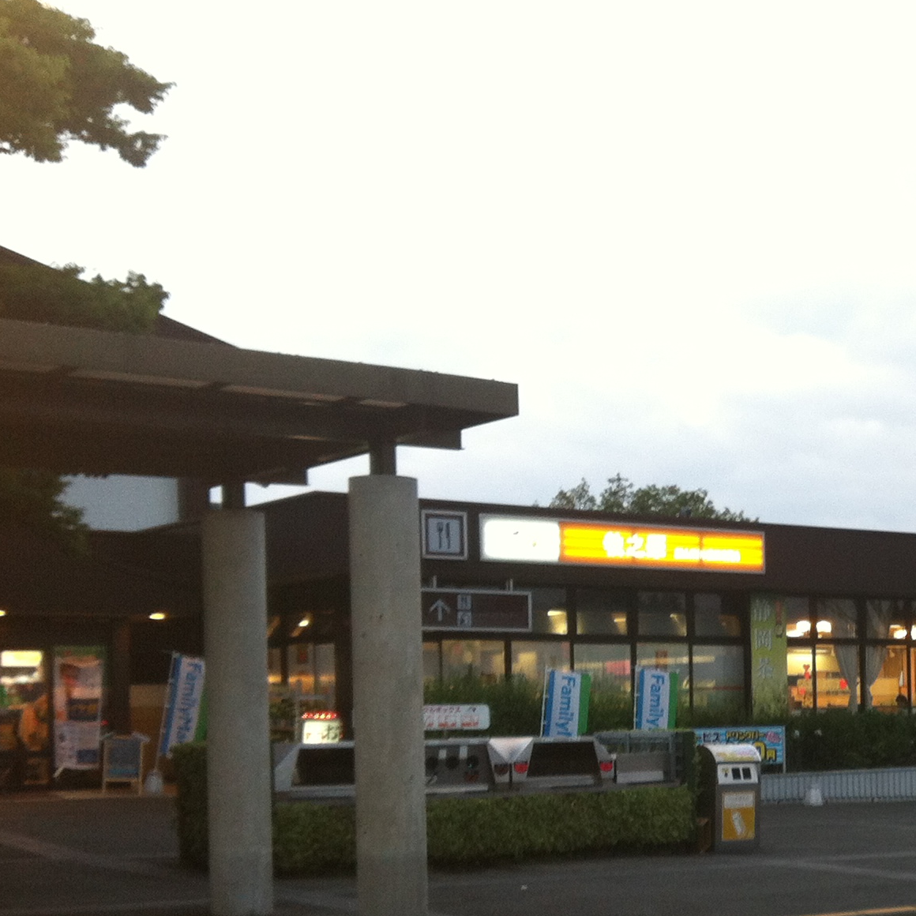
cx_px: 1006
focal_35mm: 69
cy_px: 705
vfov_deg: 24.7
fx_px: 2066
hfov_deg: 23.5
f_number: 2.8
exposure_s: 1/17
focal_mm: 3.85
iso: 80
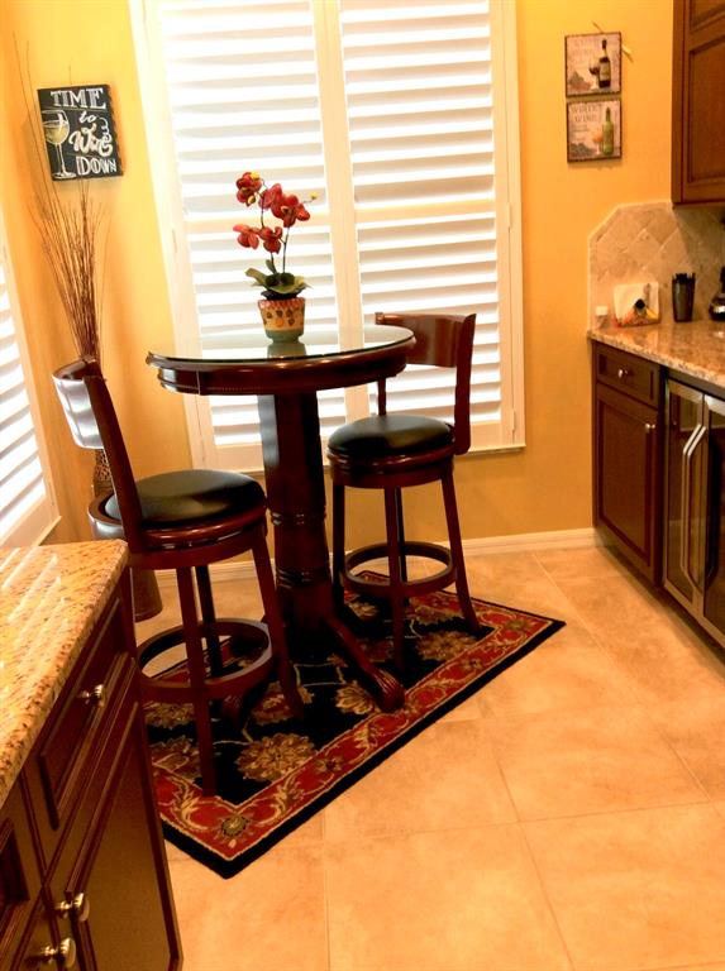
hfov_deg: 44.0
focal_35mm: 32
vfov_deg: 56.9
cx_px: 362
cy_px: 486
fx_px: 897
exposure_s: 1/24
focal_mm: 3.3
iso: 32
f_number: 2.4
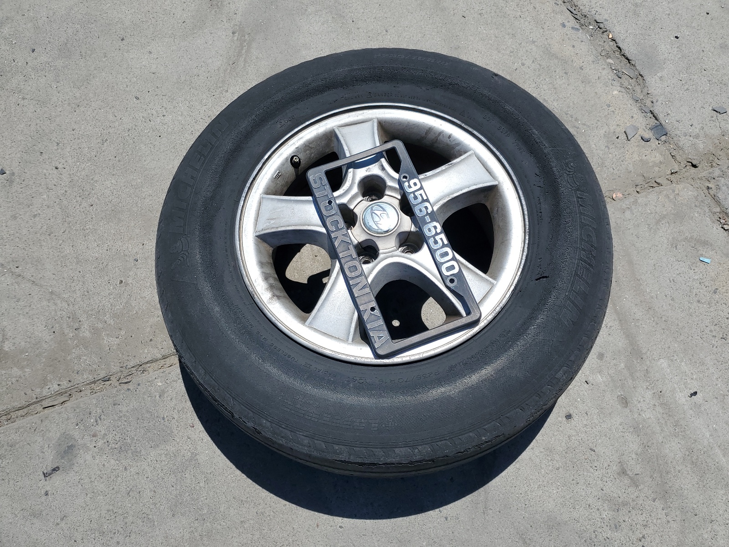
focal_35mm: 26
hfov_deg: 67.3
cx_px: 364
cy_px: 274
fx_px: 548
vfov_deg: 53.1
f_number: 1.5
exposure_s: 1/5000
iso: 50
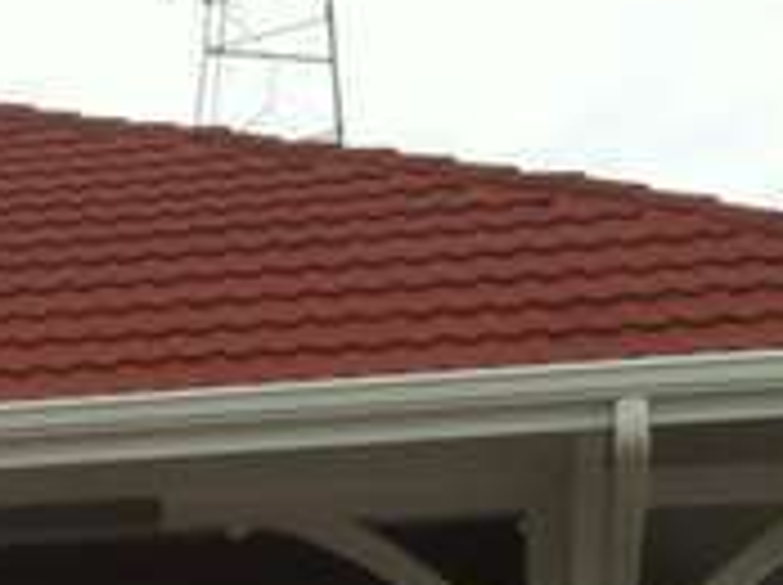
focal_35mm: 161
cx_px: -603
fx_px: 3637
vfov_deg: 8.9
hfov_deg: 11.4
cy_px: 918
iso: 80
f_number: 2.8
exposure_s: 1/702
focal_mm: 3.85
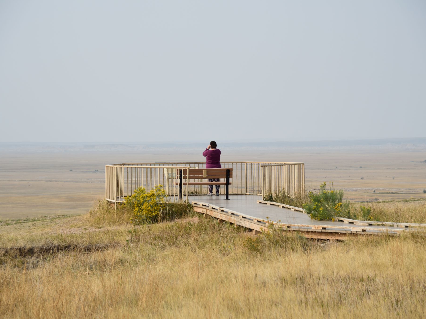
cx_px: 212
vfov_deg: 11.4
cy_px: 159
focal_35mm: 130
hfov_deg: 15.2
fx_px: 1600
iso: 125
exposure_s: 1/500
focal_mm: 120
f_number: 5.6
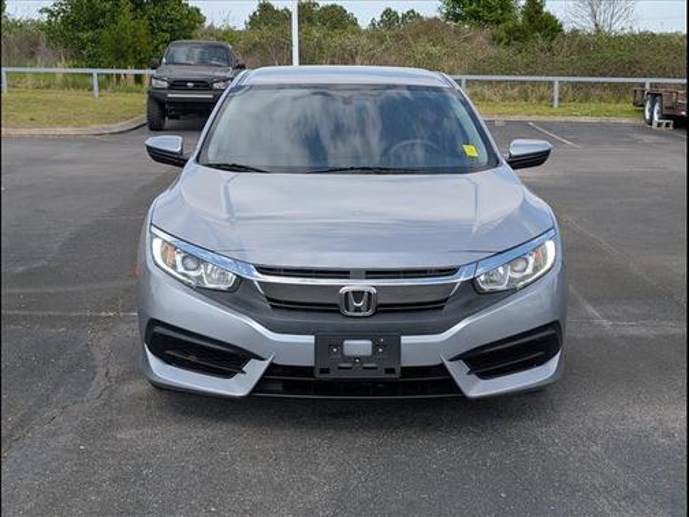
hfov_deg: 38.9
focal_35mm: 49
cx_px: 344
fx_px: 975
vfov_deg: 29.7
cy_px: 258
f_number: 1.68
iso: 22
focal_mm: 6.9
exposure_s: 1/1000
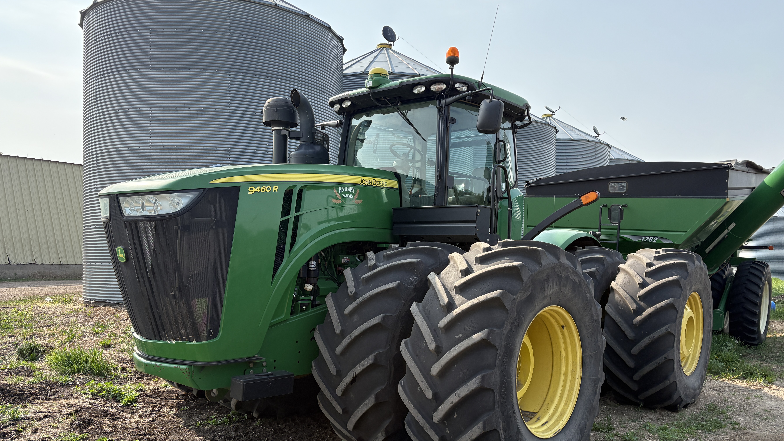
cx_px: 409
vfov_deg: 38.8
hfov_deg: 64.3
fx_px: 624
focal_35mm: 30
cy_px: 256
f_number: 1.6
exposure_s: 1/2012
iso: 64
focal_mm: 5.96
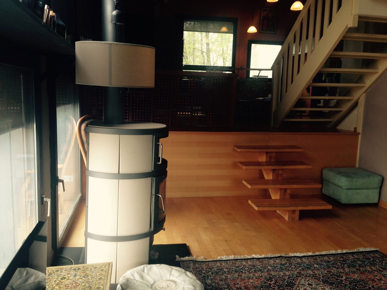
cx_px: 194
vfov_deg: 42.9
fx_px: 369
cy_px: 145
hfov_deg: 55.4
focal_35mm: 33
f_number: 2.4
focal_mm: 4.12
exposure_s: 1/60
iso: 50
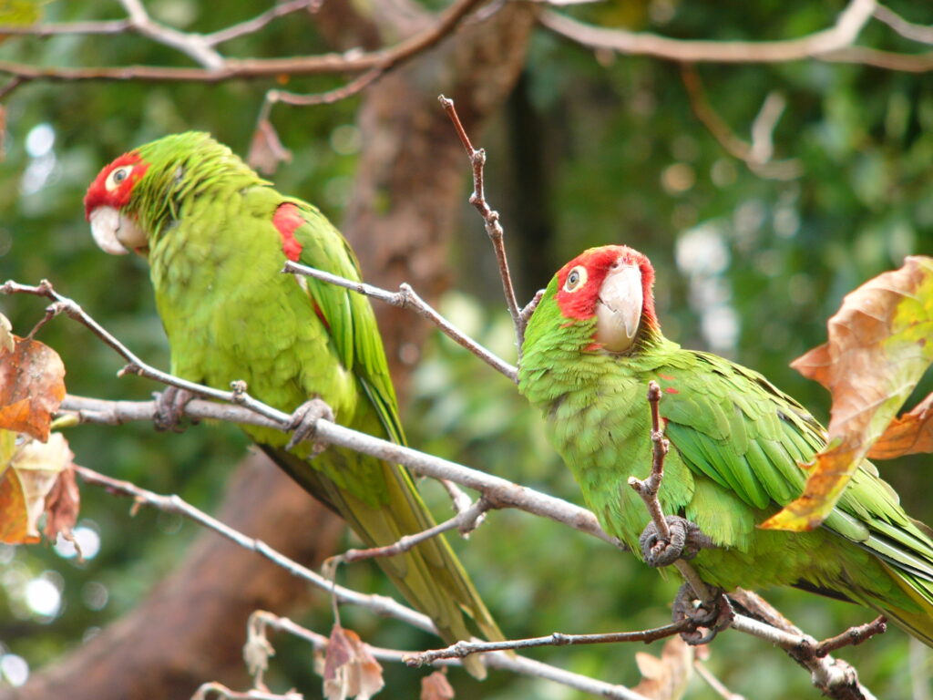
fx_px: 6469
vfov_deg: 6.2
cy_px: 350
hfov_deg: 8.2
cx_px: 466
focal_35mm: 240
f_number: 2.8
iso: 50
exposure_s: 1/40
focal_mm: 39.9
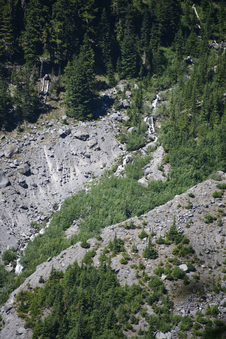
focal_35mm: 300
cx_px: 113
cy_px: 170
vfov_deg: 6.9
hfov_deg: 4.6
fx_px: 2823
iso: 200
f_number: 5.6
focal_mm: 300
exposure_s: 1/640
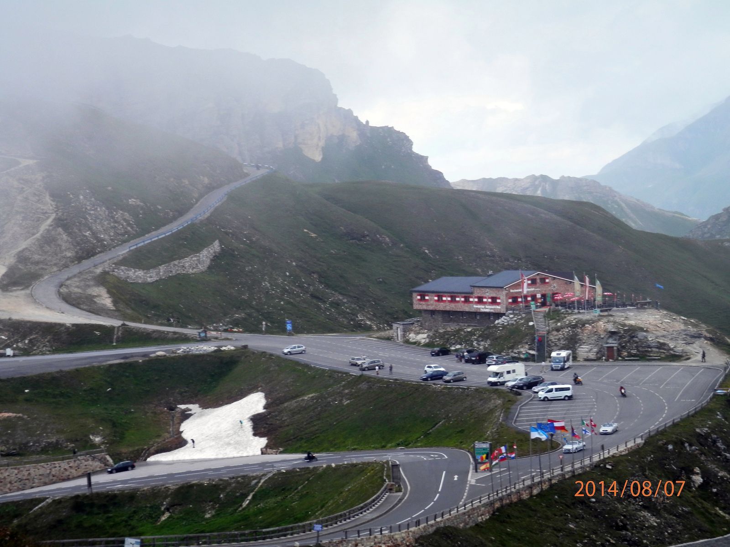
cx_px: 365
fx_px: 2446
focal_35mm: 116
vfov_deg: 12.8
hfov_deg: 17.0
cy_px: 274
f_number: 5.2
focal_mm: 20.9
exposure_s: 1/200
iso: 80
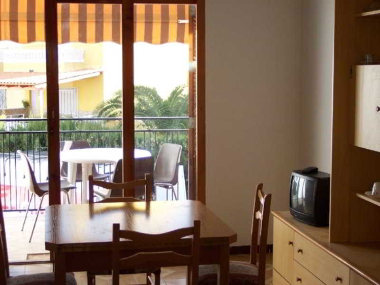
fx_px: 692
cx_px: 190
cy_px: 142
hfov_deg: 30.7
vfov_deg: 23.3
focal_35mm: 63
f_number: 3.4
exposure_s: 1/180
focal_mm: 13.3
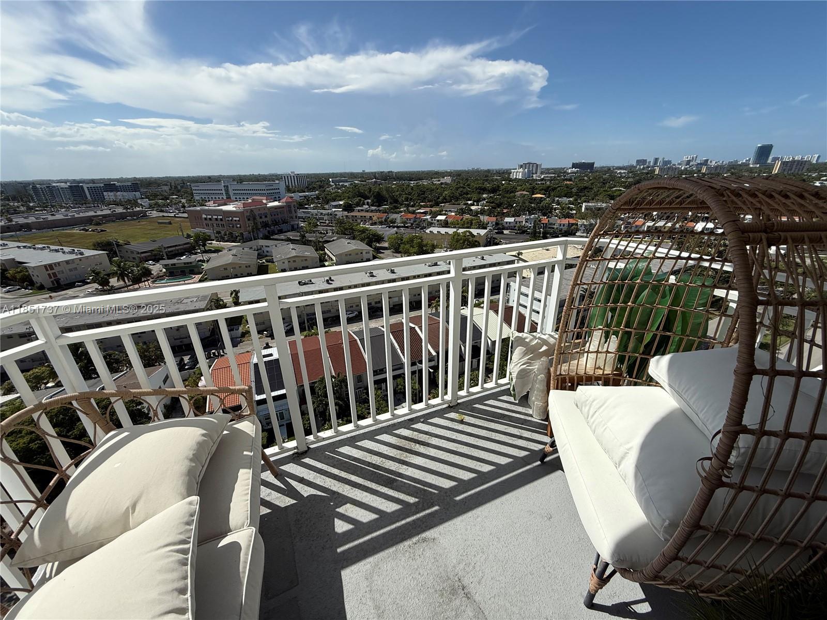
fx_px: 334
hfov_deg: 102.1
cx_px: 414
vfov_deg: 85.7
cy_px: 310
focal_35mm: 14
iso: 50
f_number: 2.2
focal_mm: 2.22
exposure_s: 1/3891
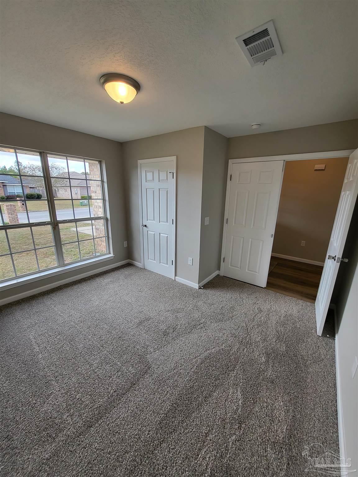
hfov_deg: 89.9
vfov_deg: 106.2
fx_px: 179
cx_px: 179
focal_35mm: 13
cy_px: 238
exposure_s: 1/60
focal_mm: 1.74
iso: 32
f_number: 2.2
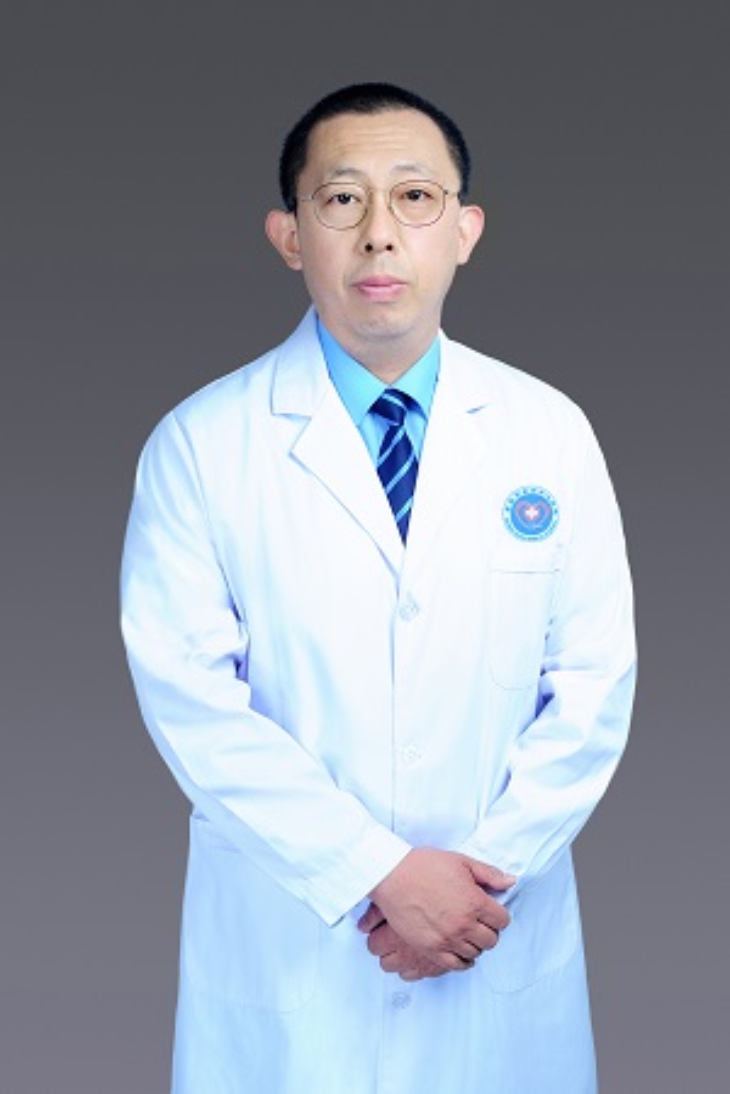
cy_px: 547
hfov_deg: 27.0
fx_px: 1521
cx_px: 365
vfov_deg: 39.6
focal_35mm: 50
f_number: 9
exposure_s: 1/160
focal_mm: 50
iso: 200
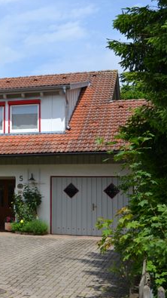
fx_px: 488
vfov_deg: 33.8
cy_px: 148
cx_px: -46
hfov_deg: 18.2
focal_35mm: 62
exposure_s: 1/250
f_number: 8
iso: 100
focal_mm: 26
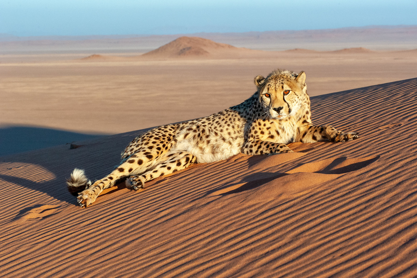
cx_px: 208
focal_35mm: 122
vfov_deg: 11.2
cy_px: 139
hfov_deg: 16.8
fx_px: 1412
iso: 3200
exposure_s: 1/1250
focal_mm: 122
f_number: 18
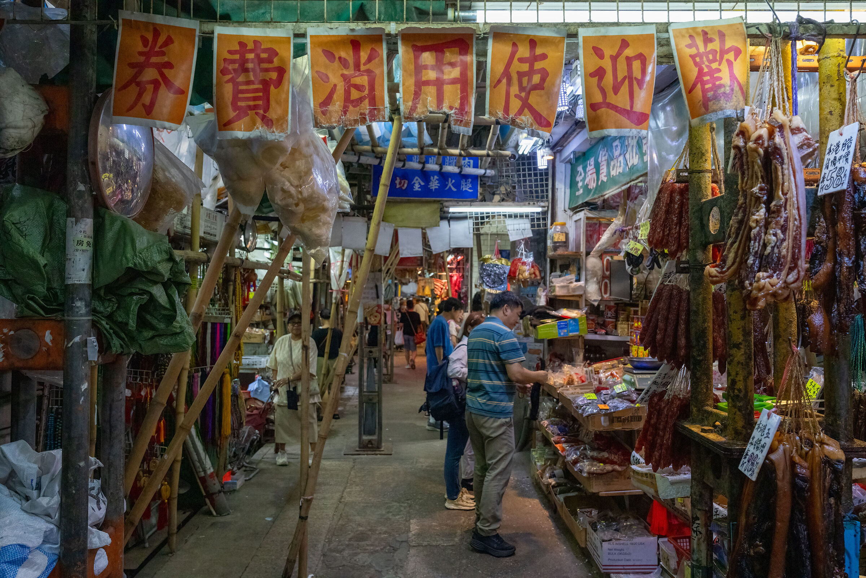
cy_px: 289
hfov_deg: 65.5
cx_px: 433
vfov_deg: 46.4
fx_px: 674
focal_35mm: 28
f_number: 6.3
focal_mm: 28
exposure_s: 1/1000
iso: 8000
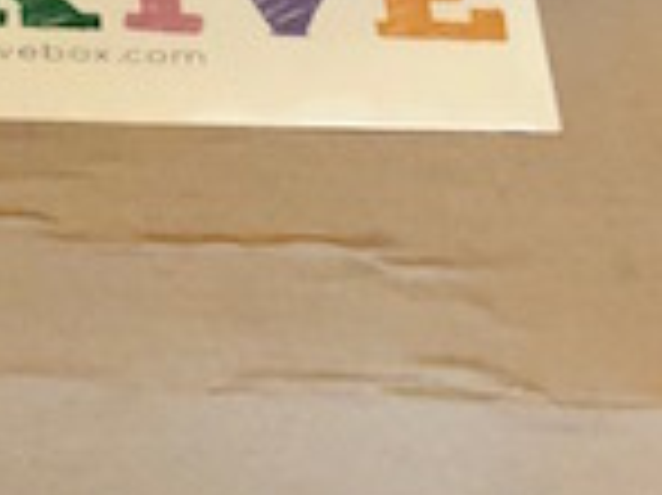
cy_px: 130
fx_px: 4051
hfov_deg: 9.3
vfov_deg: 7.0
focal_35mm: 212
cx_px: 5
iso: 160
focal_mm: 6
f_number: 2.4
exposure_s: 1/17
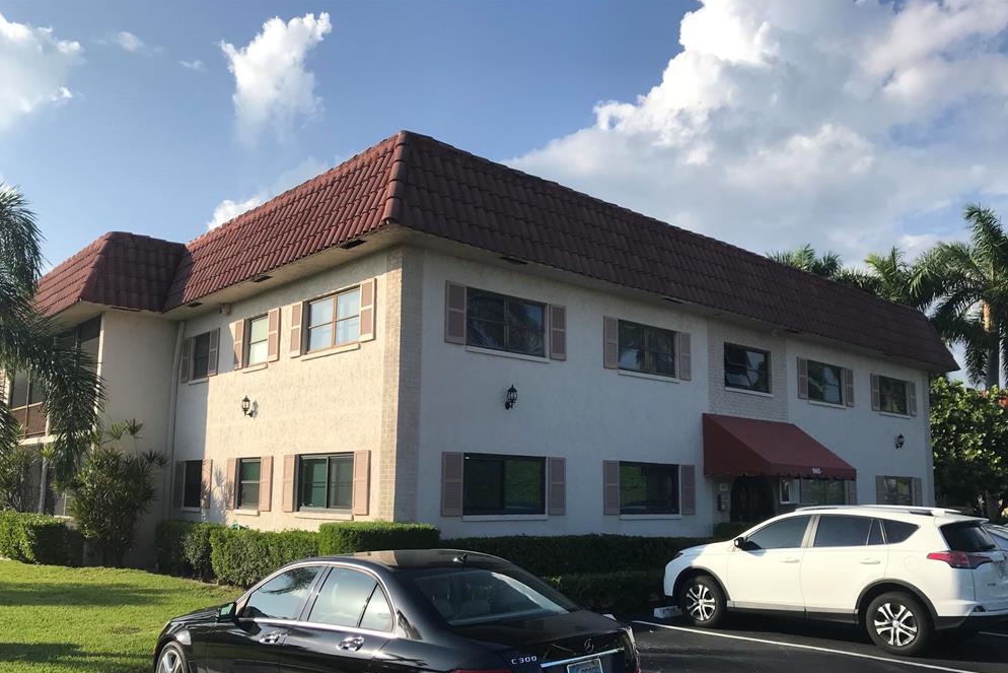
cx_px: 503
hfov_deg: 61.9
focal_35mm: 30
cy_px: 386
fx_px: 840
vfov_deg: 43.5
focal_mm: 3.99
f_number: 1.8
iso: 20
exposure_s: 1/2398
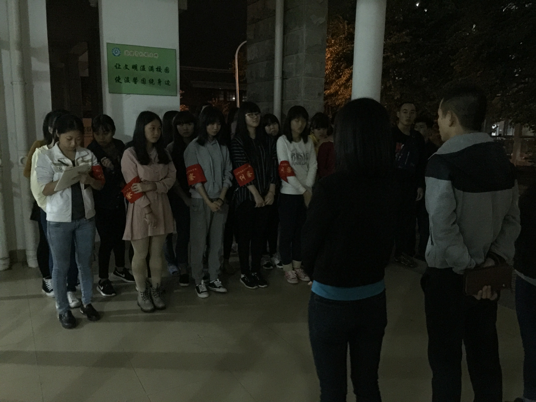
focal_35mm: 29
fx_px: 449
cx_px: 268
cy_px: 201
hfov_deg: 61.7
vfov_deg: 48.2
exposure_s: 1/4
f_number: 2.2
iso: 500
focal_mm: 4.15
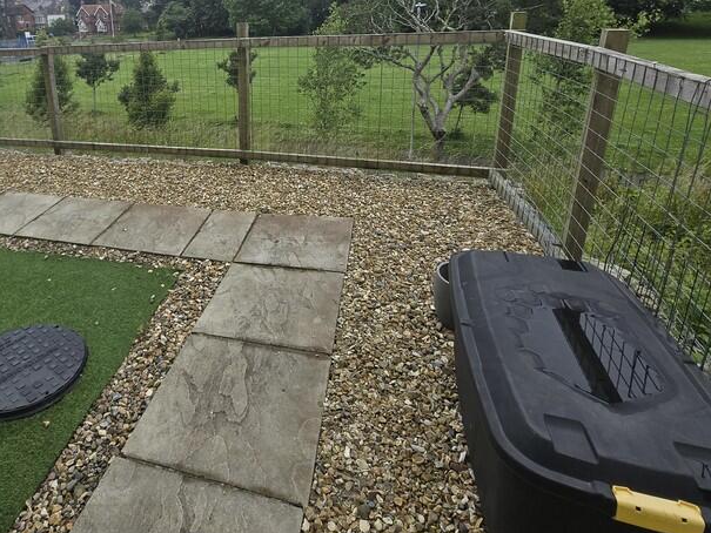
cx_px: 204
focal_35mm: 22
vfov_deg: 57.8
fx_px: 452
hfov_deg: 72.6
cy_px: 130
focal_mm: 1.7
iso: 25
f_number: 2.2
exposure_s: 1/476
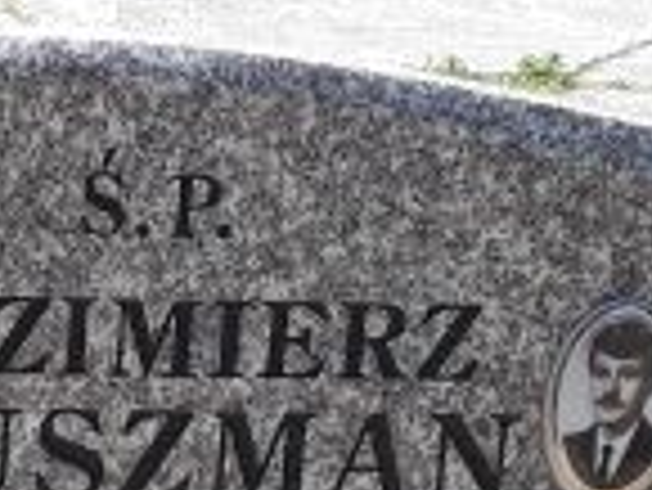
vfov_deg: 11.5
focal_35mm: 119
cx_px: -45
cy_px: 917
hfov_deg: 16.1
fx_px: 2243
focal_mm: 3.71
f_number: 1.7
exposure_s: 1/626
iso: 40
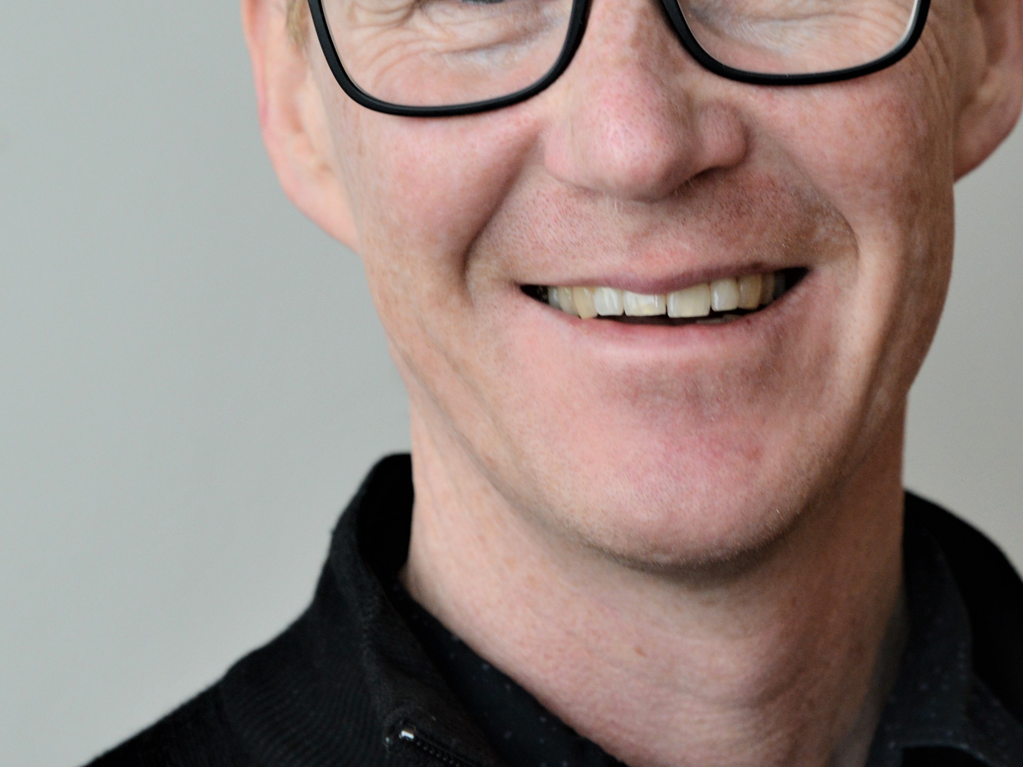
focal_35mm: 109
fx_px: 3221
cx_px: 710
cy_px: 29
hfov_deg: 18.0
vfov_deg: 13.4
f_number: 7.1
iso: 1600
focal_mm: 52
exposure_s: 1/50
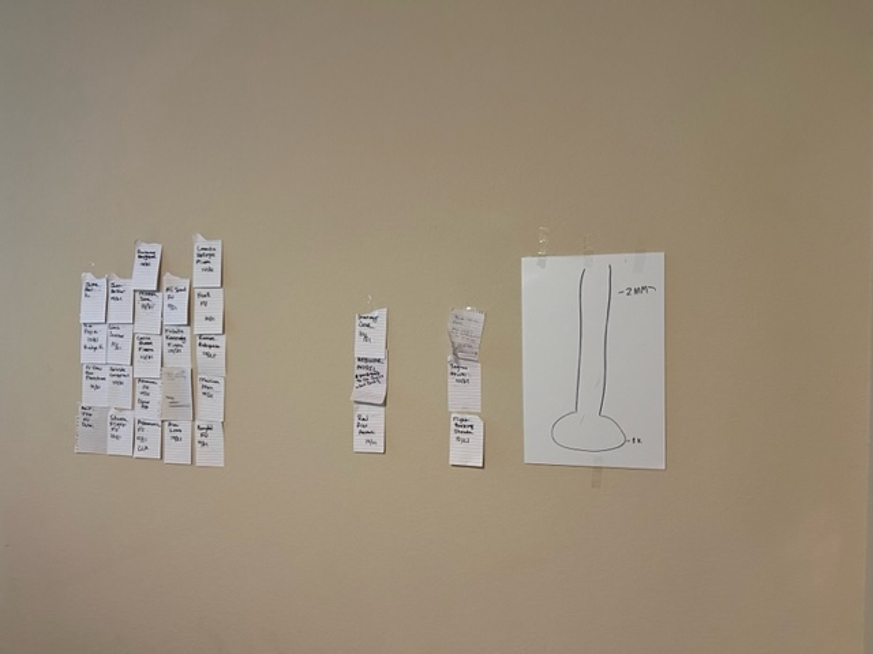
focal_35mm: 26
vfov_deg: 53.1
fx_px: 656
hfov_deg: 67.3
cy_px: 327
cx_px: 436
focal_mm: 5.7
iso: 200
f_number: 1.5
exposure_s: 1/60
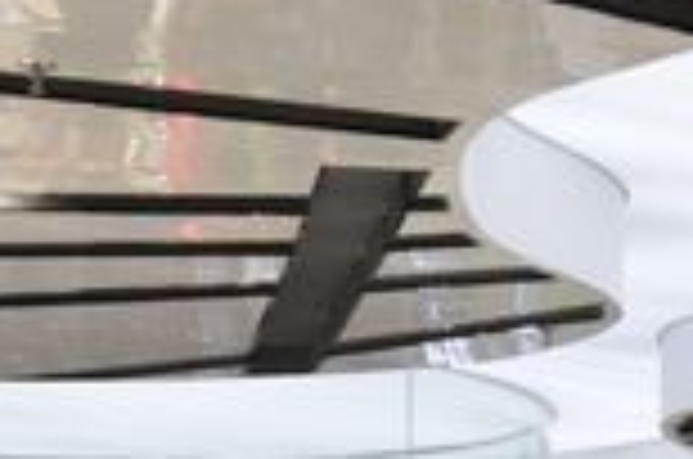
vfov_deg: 6.7
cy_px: 871
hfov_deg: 10.2
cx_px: 832
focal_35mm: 199
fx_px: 3823
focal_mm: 34
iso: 3200
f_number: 8
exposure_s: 1/40
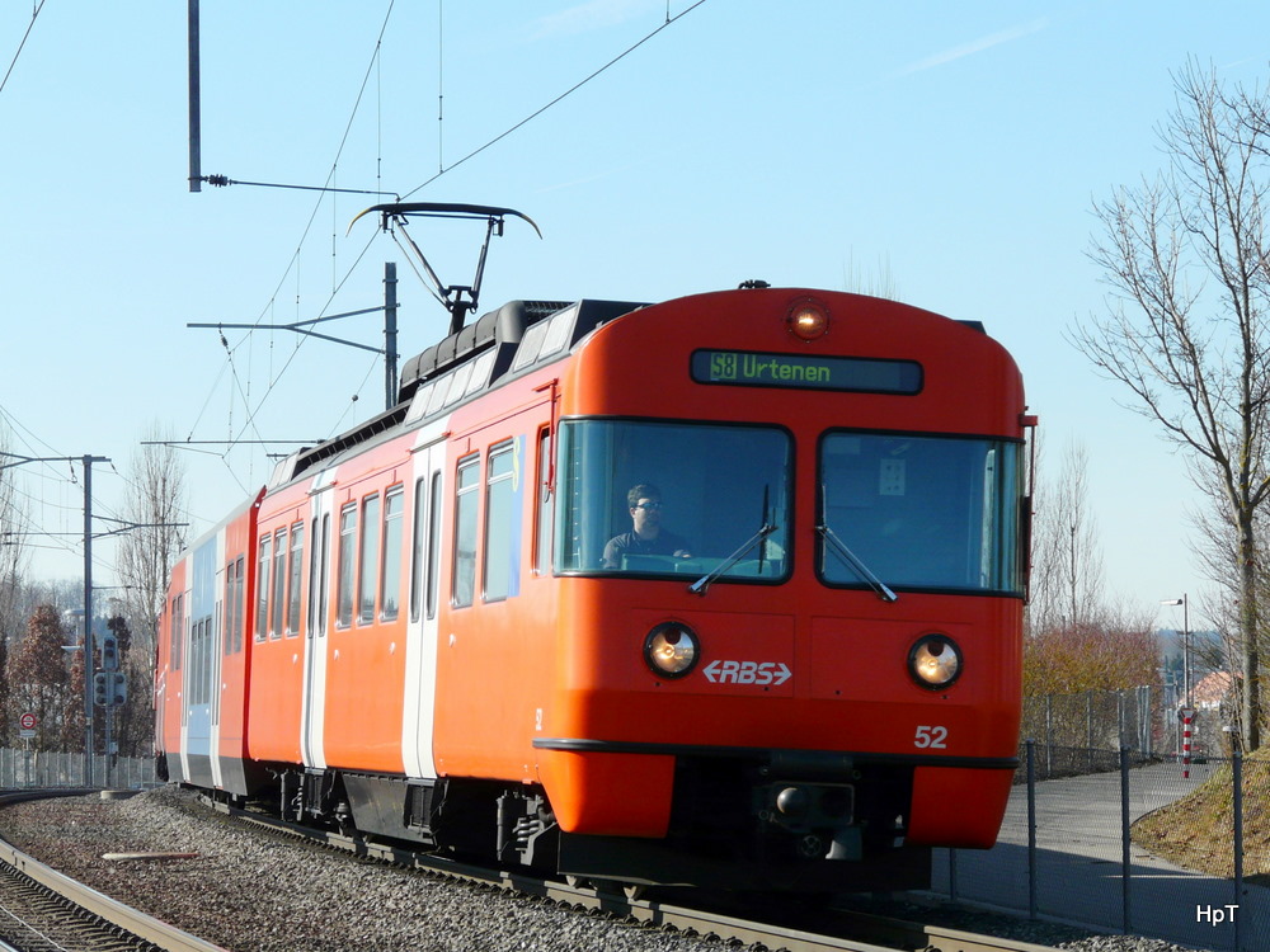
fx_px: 4806
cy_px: 476
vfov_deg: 11.3
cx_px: 635
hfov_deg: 15.1
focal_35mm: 131
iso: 100
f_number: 5.6
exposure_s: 1/400
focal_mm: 21.6
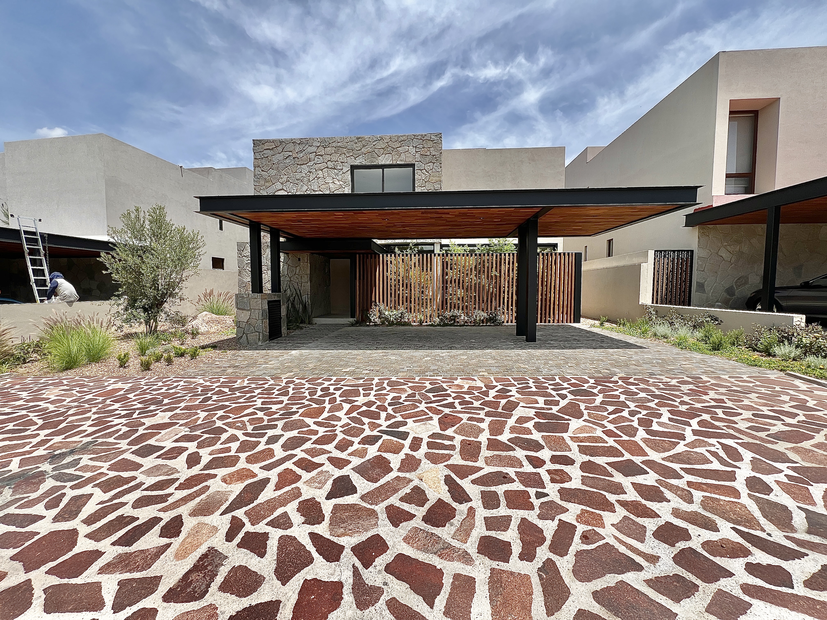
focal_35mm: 13
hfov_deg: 106.2
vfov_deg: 89.9
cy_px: 310
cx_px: 414
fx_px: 311
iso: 32
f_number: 1.8
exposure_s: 1/1248
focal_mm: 1.57
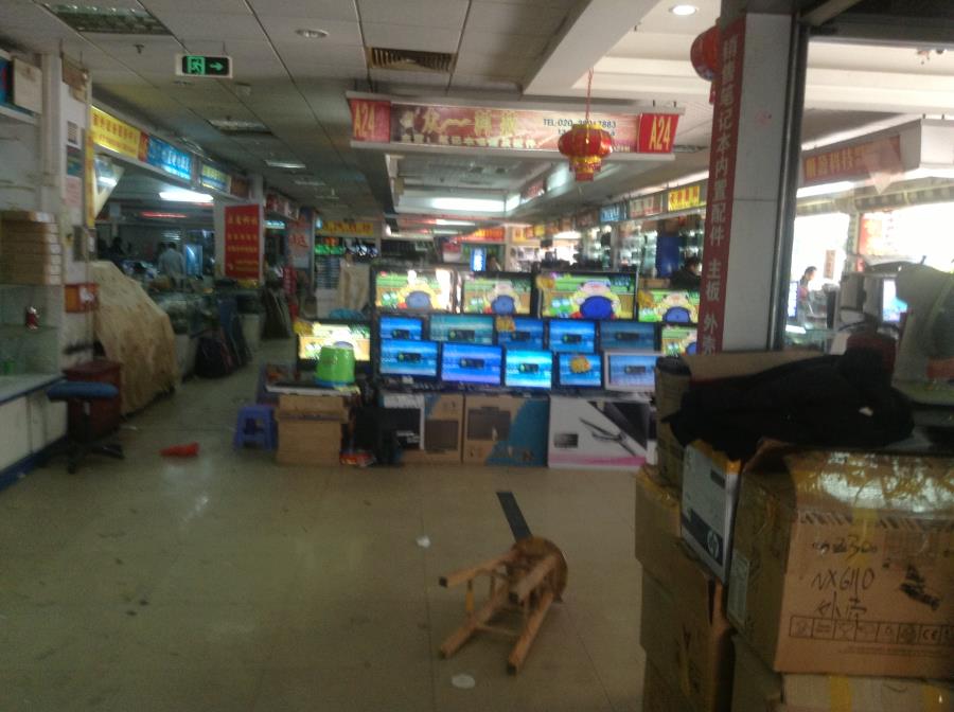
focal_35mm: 33
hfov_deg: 55.4
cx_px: 477
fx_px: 908
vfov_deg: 42.8
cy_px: 356
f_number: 2.4
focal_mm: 3.3
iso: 80
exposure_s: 1/24
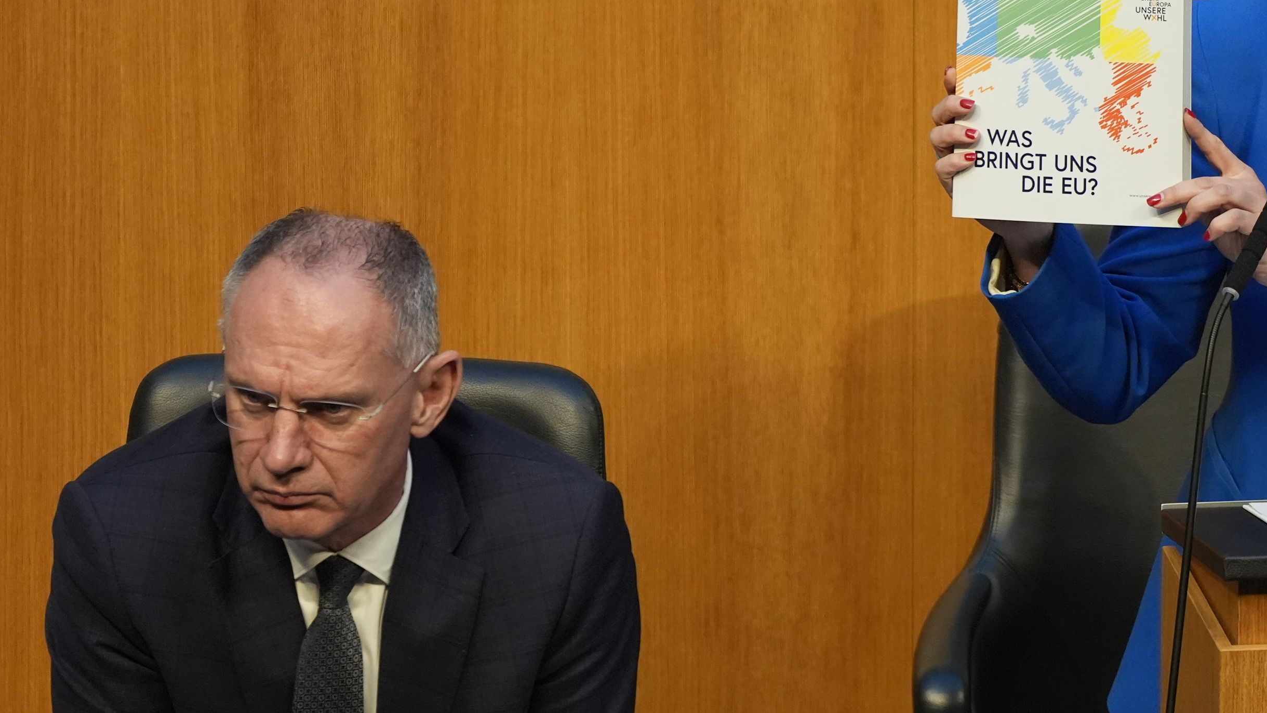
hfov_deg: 4.3
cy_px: 301
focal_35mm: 505
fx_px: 16966
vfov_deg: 2.4
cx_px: 886
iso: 4000
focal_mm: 294
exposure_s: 1/320
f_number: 5.6
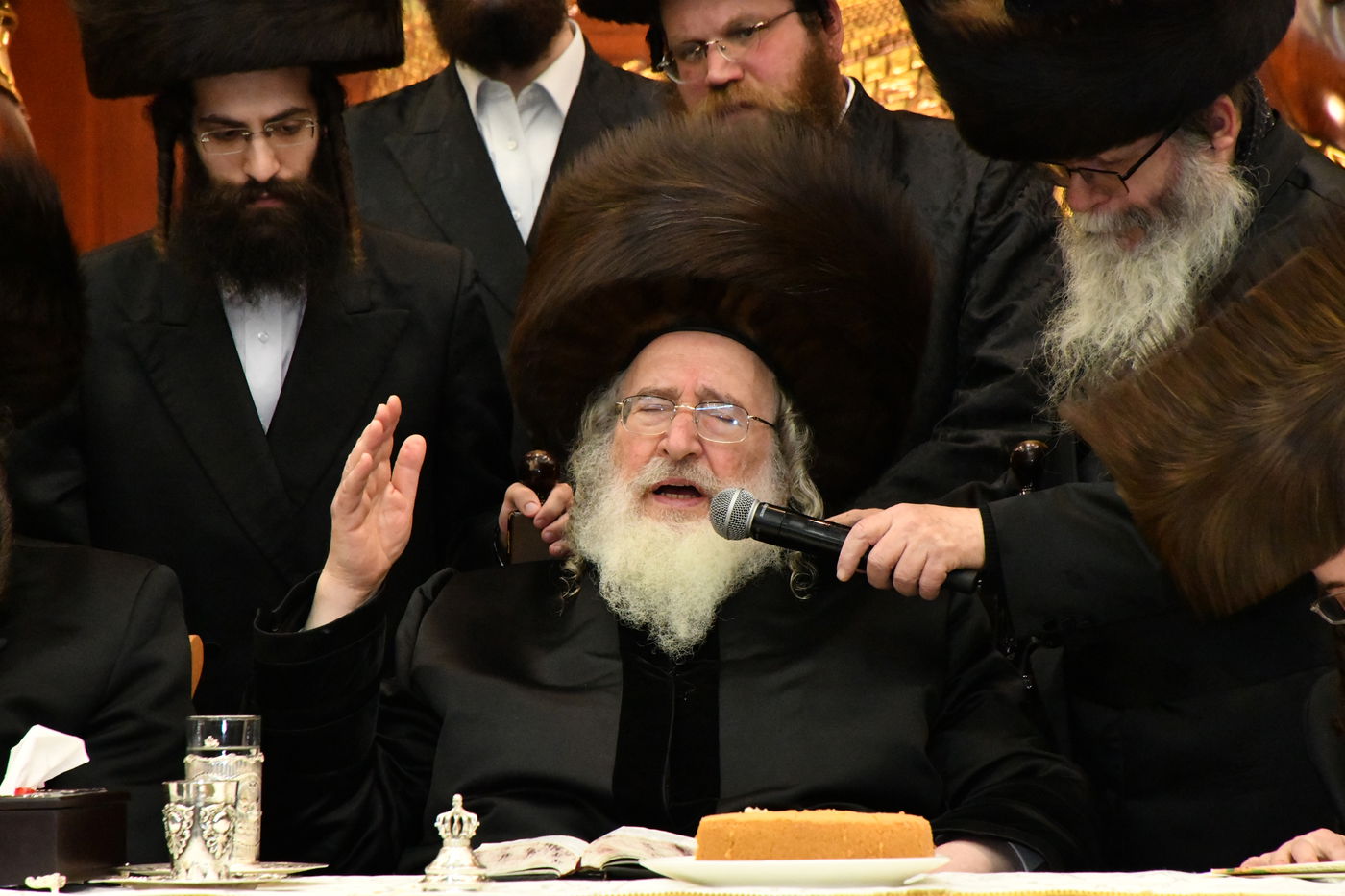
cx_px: 672
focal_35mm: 300
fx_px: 11206
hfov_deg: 6.9
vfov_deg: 4.6
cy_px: 448
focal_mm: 300
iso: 14400
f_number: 11
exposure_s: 1/250
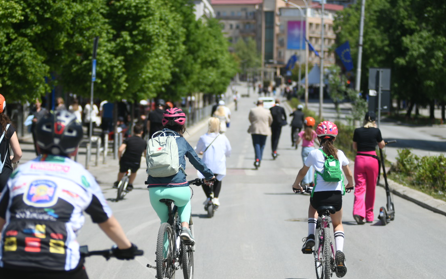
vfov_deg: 10.2
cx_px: 185
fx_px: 1568
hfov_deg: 16.2
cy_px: 144
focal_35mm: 129
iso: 100
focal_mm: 86
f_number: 2.8
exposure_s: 1/2000
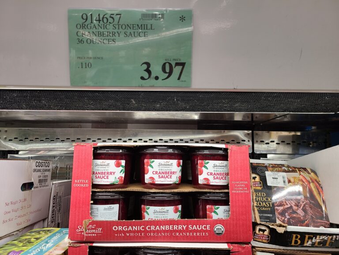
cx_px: 170
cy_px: 128
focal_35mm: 26
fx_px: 255
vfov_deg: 53.1
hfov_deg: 67.3
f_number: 1.8
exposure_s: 1/119
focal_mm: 5.4
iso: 64
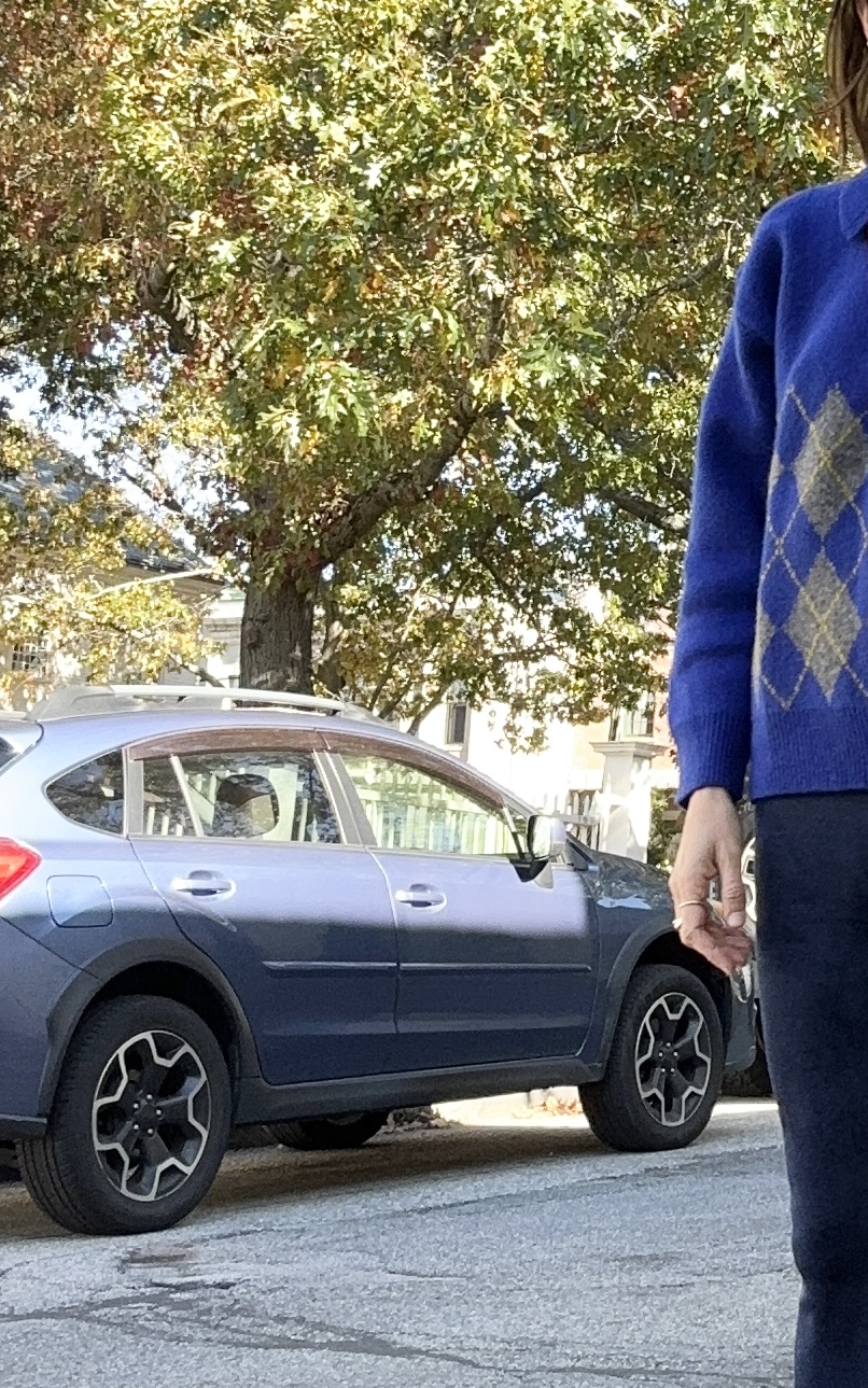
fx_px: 1968
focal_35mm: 52
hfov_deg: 24.0
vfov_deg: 38.7
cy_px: 850
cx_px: 825
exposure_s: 1/121
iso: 20
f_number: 1.9
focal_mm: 2.69
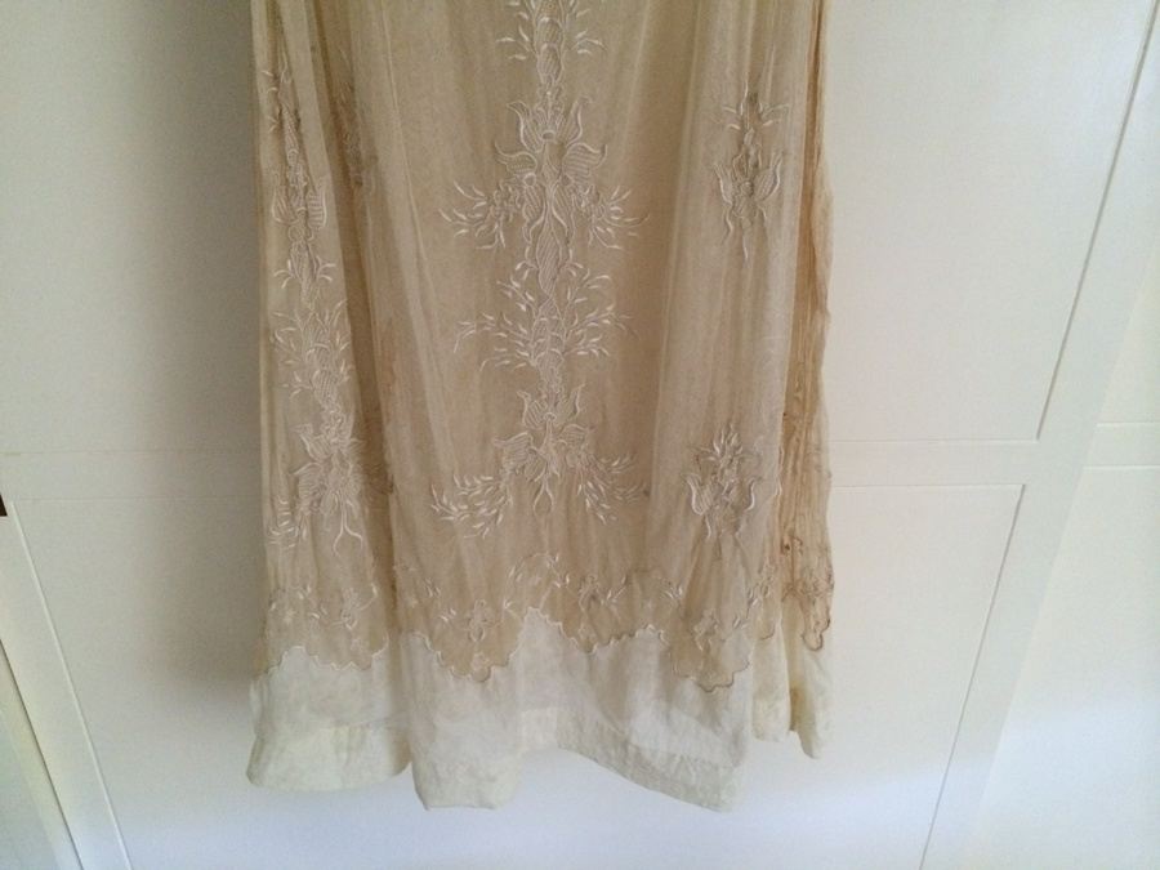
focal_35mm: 30
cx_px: 580
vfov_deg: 46.8
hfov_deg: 60.0
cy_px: 435
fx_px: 1005
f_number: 2.2
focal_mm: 4.12
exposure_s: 1/20
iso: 320
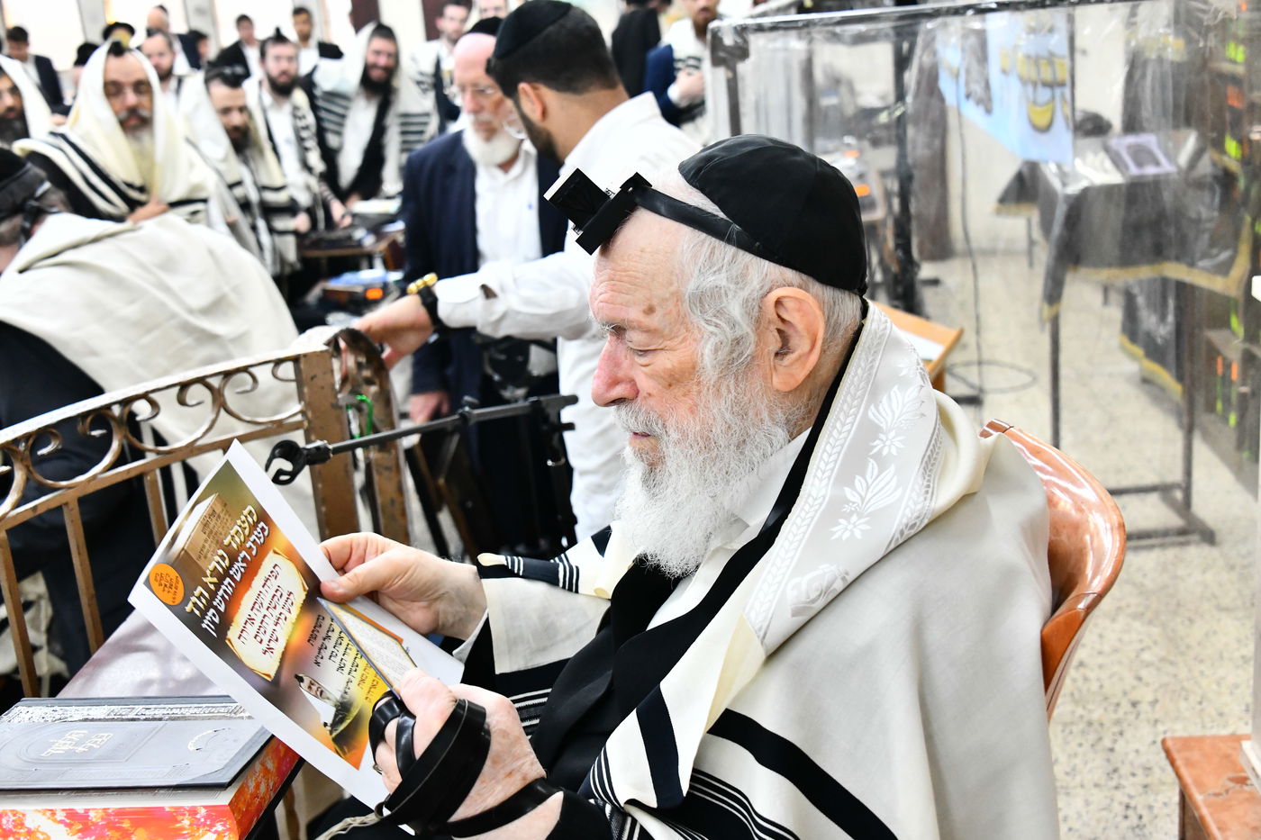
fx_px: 1576
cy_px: 420
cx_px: 630
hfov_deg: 43.6
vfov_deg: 29.9
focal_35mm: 45
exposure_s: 1/160
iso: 3200
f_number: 5.6
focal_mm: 45
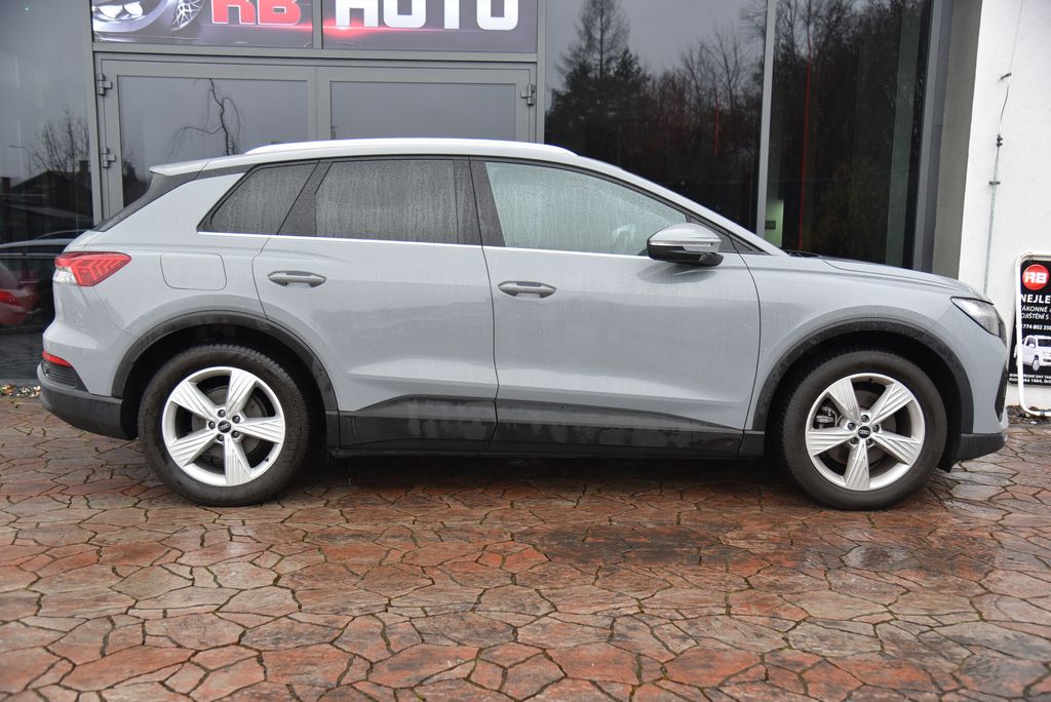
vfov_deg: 38.9
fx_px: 993
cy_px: 351
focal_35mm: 34
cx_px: 526
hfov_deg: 55.8
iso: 500
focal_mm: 34
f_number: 4
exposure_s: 1/60
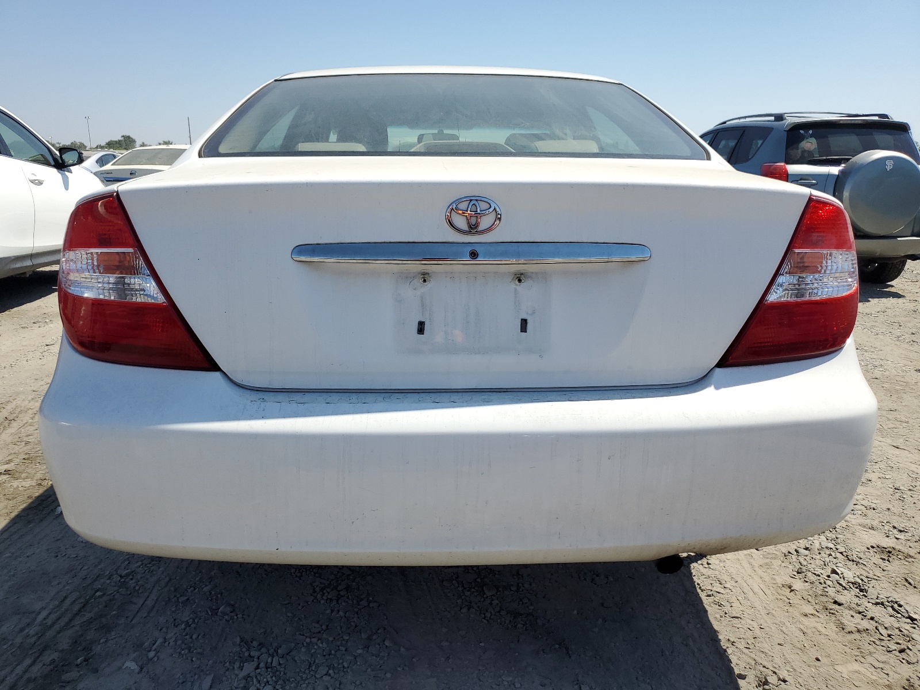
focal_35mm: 26
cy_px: 345
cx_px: 460
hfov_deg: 67.3
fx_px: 691
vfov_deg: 53.1
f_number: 1.5
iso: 50
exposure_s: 1/3333
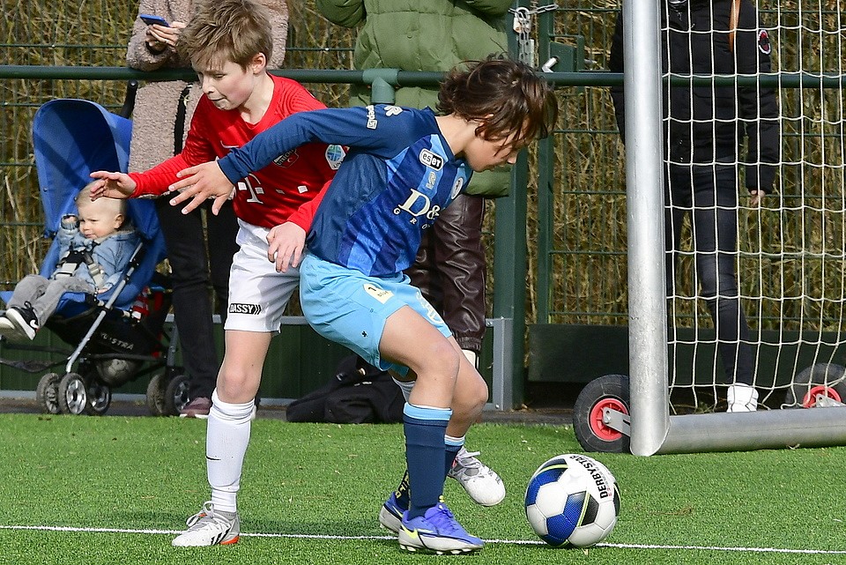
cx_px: 423
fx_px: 9404
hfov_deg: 5.2
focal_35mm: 400
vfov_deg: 3.4
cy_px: 282
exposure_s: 1/800
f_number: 6.3
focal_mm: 200
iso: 400
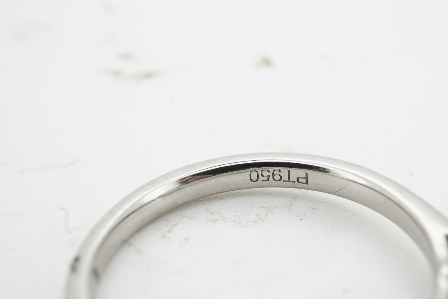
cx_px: 273
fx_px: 722
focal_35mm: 58
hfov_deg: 34.4
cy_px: 169
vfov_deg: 23.4
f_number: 22
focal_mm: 30
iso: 200
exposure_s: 1/100
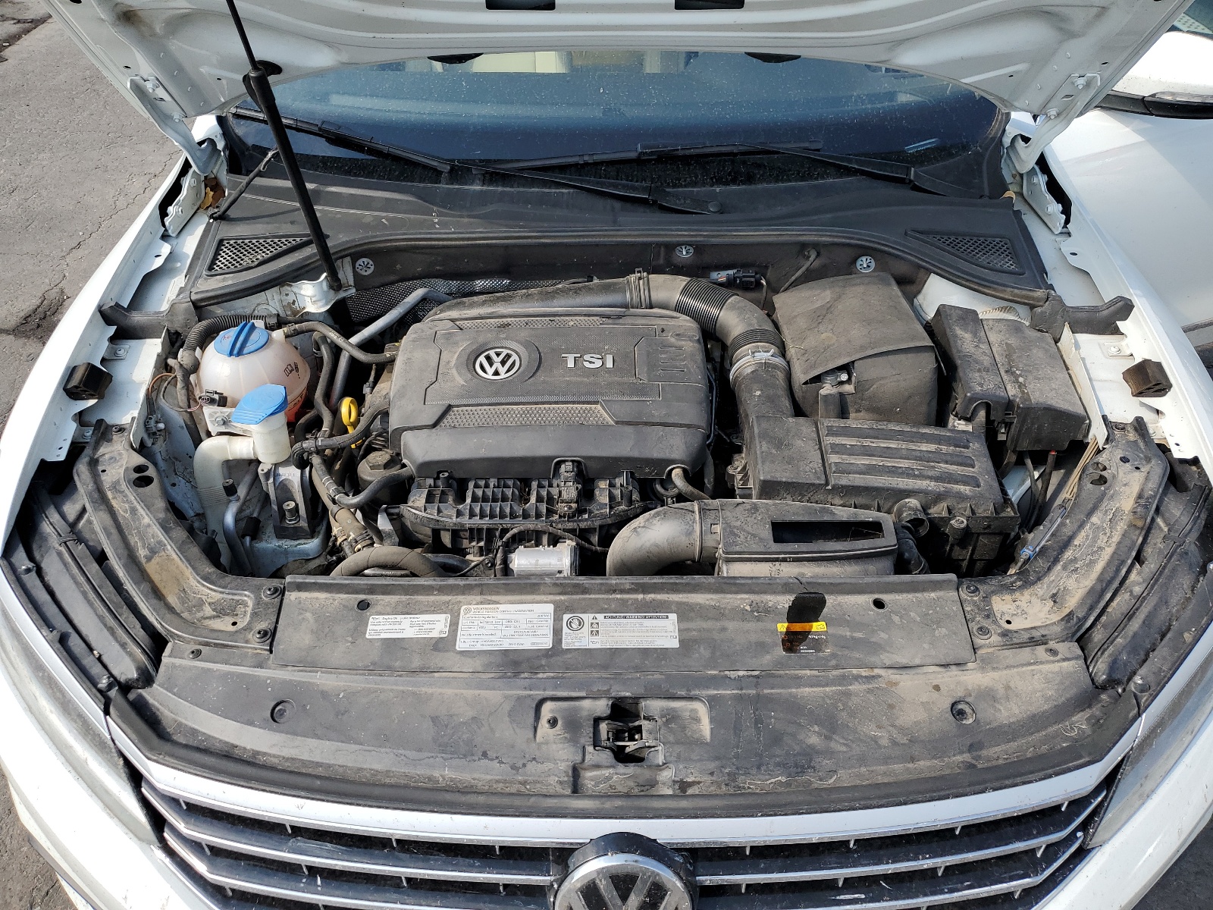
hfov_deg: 67.3
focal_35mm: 26
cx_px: 606
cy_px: 455
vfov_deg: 53.1
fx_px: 911
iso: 50
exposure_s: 1/2000
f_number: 1.5
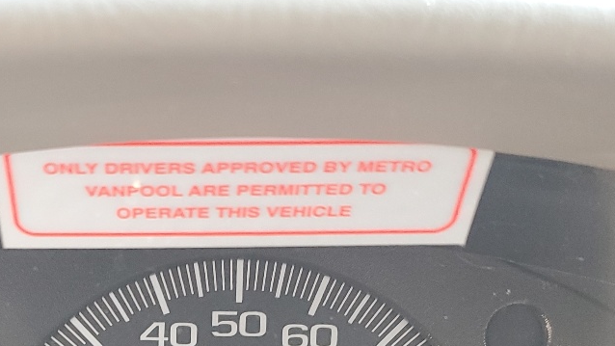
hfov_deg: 29.5
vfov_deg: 15.8
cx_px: 187
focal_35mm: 71
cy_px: 504
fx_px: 1158
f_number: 1.5
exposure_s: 1/60.2
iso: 83
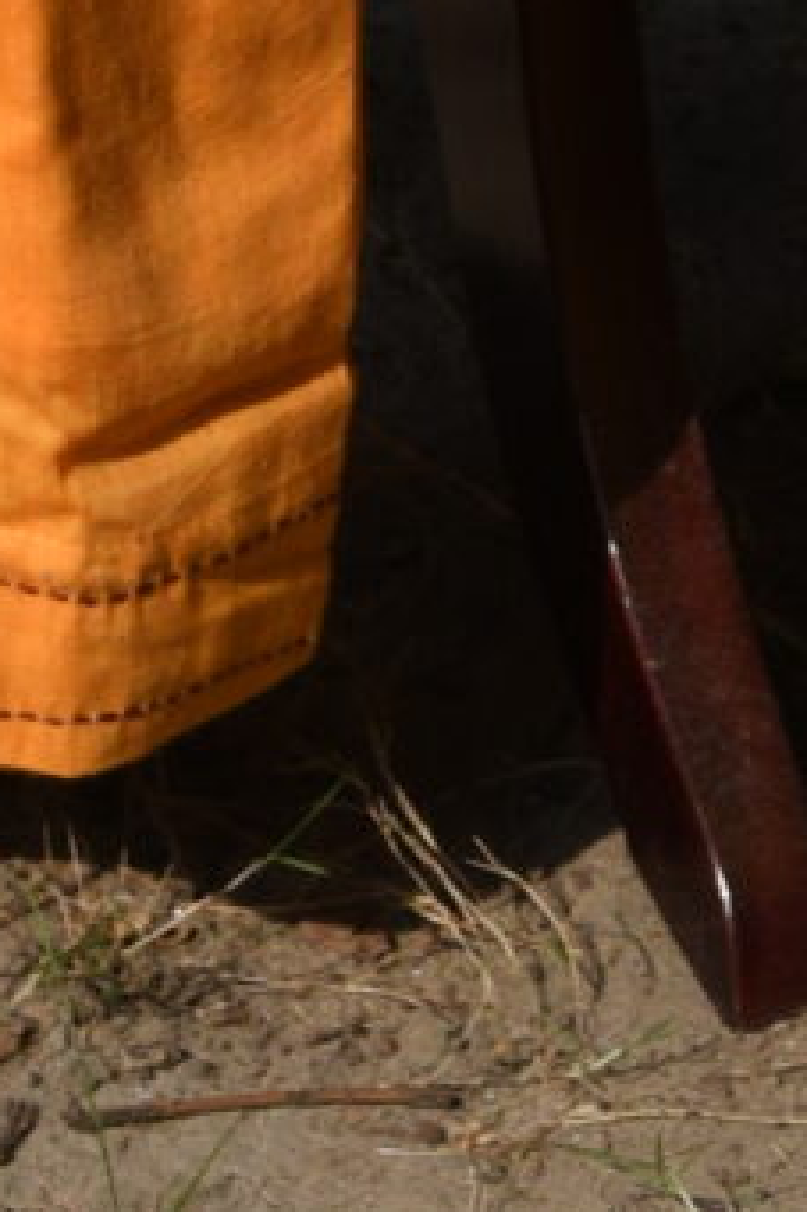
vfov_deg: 3.9
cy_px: -3316
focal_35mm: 496
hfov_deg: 2.8
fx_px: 16694
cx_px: 1138
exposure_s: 1/400
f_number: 10
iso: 400
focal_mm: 55
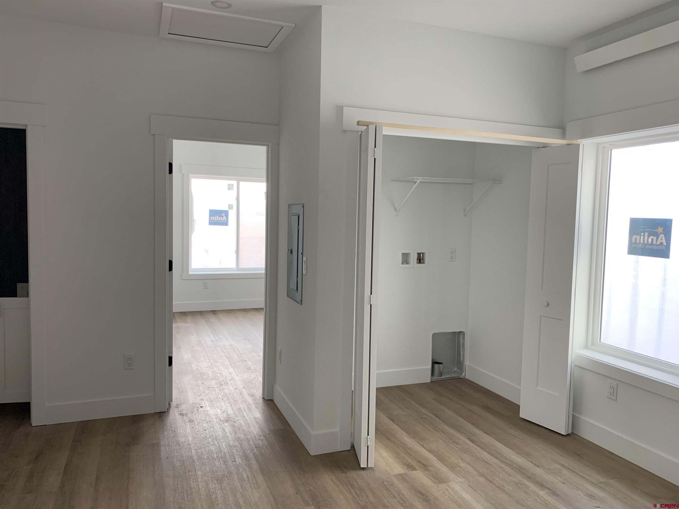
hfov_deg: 67.3
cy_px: 254
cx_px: 340
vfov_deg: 53.1
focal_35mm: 26
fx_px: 510
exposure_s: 1/110
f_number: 1.8
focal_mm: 4.25
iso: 100
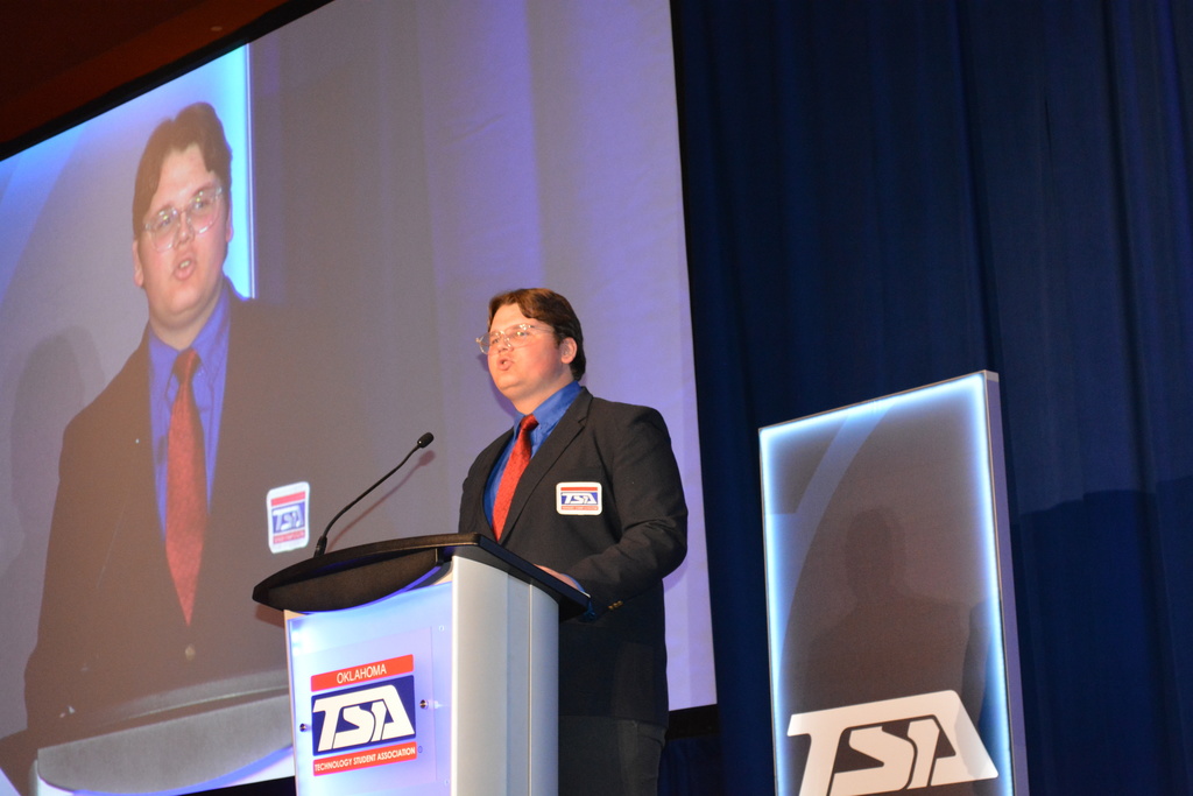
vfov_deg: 16.6
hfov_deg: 24.6
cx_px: 596
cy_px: 398
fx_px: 2734
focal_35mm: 82
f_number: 5.6
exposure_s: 1/60
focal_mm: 55
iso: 3200
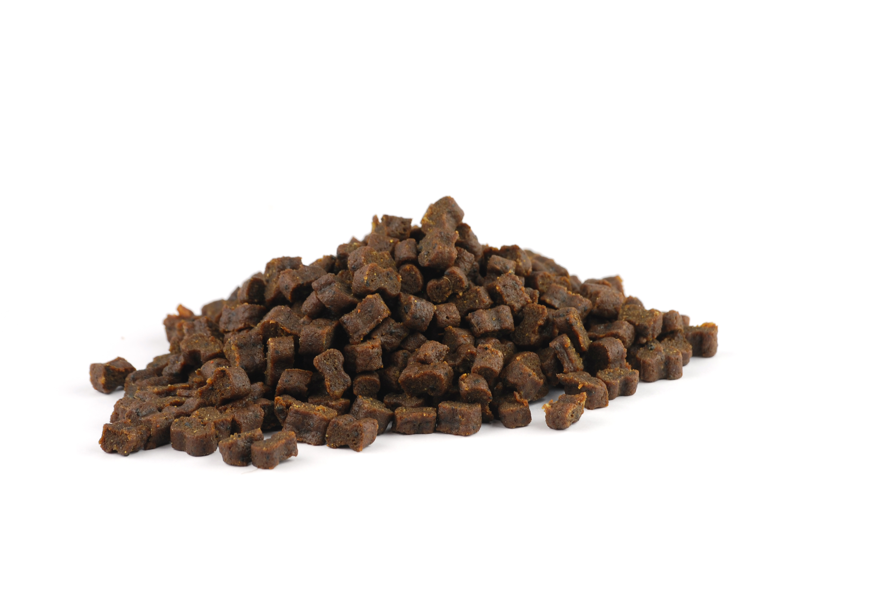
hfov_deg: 14.2
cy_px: 312
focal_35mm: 144
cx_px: 441
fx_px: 3548
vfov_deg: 9.6
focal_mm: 90
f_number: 11
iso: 100
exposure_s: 1/15
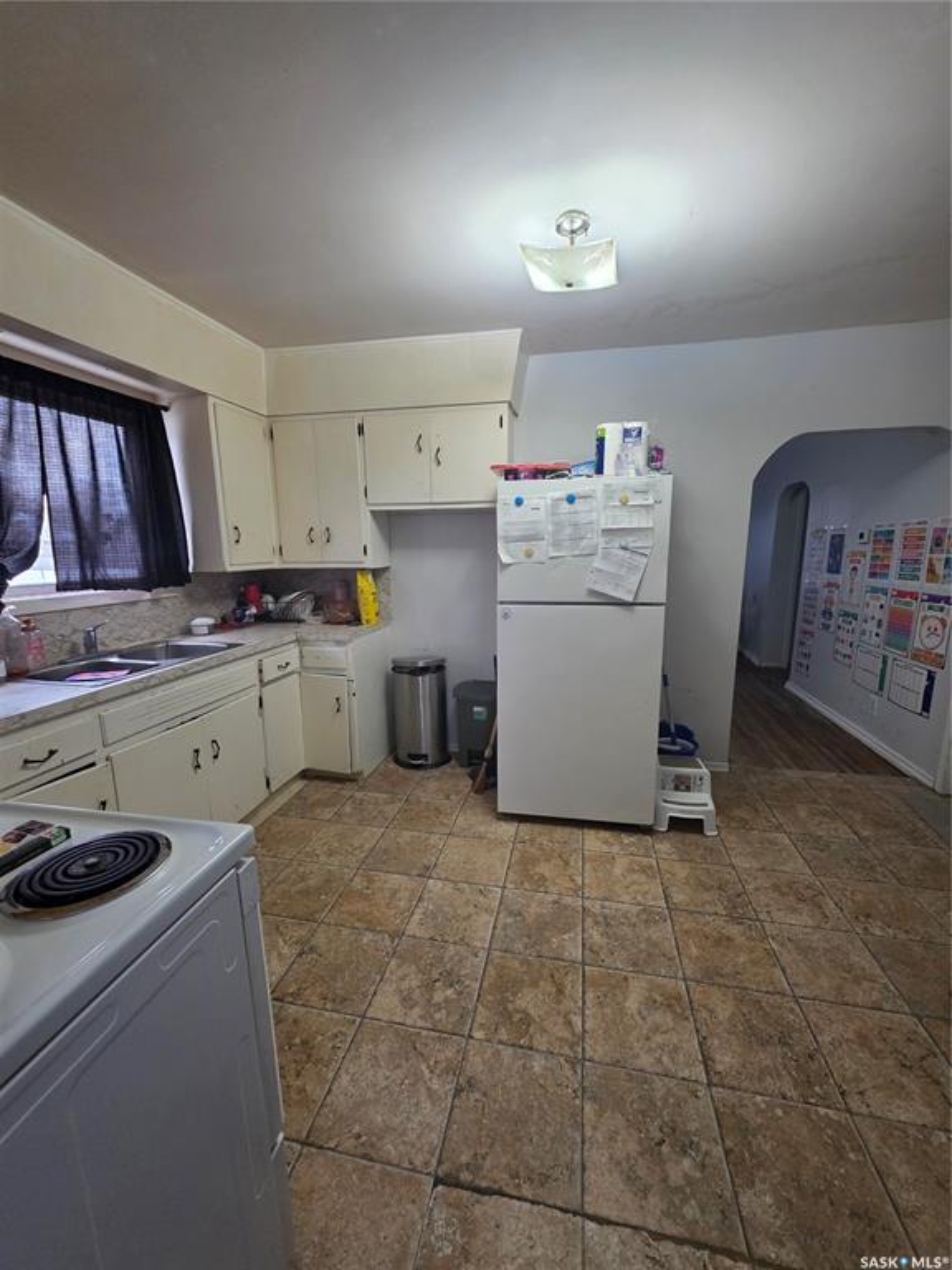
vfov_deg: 106.2
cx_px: 476
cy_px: 635
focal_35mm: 13
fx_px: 477
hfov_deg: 89.9
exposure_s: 1/120
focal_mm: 2.2
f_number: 1.9
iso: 250
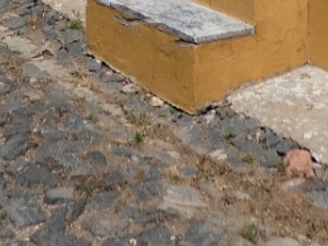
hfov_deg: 18.7
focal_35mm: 105
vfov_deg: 11.2
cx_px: 176
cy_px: -390
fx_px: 995
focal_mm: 3.6
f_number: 2.8
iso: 80
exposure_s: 1/3200
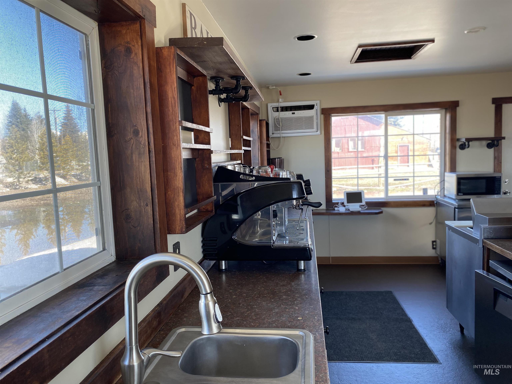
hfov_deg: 67.3
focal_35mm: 26
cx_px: 256
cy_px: 192
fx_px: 385
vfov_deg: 53.1
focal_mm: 4.25
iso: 64
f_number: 1.8
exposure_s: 1/122
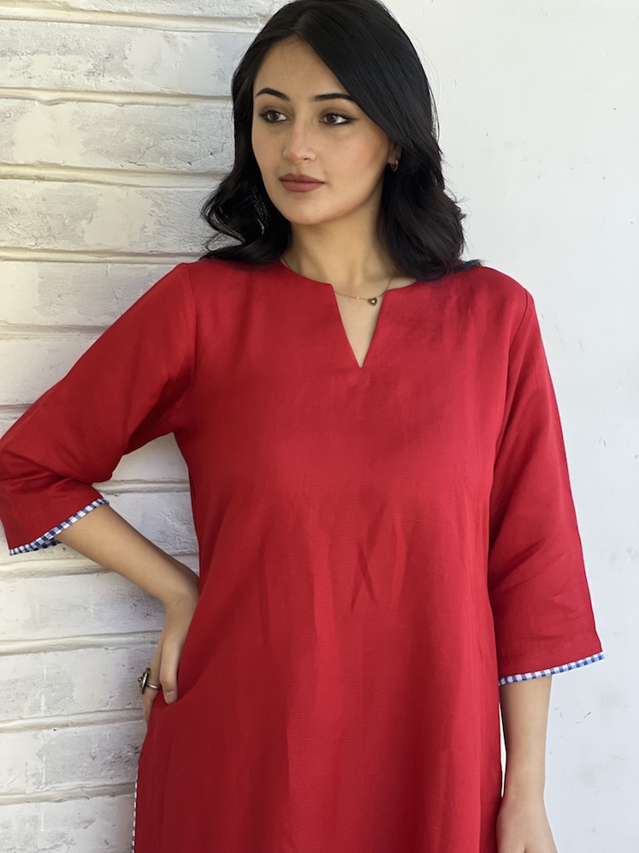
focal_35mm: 77
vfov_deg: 25.3
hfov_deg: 19.1
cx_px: 320
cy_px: 426
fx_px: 1895
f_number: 2.8
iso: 250
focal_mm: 9
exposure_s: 1/109
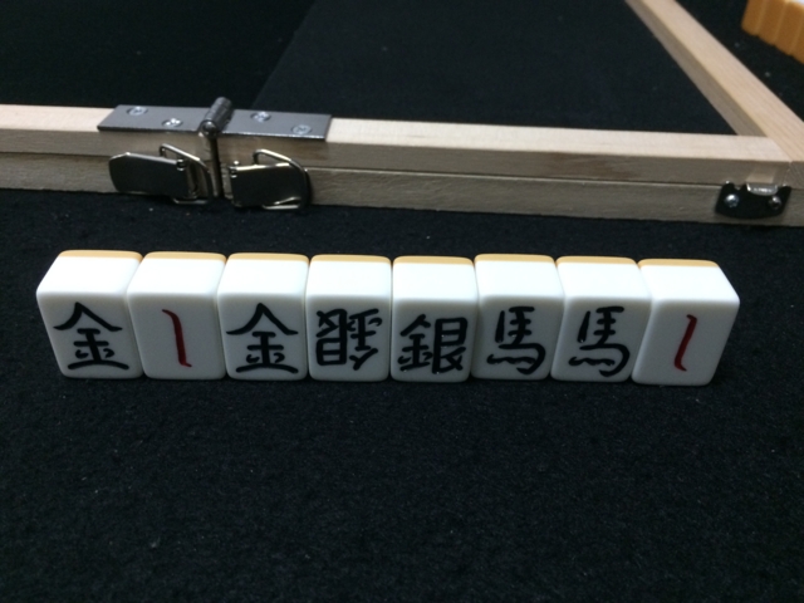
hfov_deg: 61.7
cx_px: 402
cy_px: 302
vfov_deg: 48.2
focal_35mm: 29
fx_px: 674
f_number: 2.2
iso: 320
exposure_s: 1/24
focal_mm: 4.15
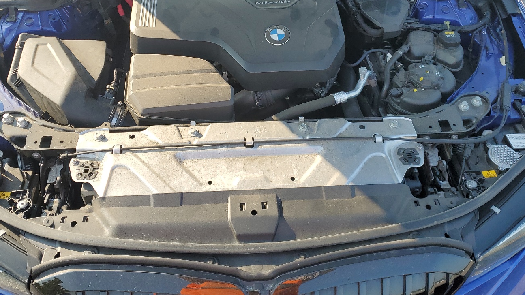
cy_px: 77
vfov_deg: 33.1
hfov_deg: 56.6
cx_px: 251
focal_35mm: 35
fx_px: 487
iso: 50
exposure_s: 1/714
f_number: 1.5
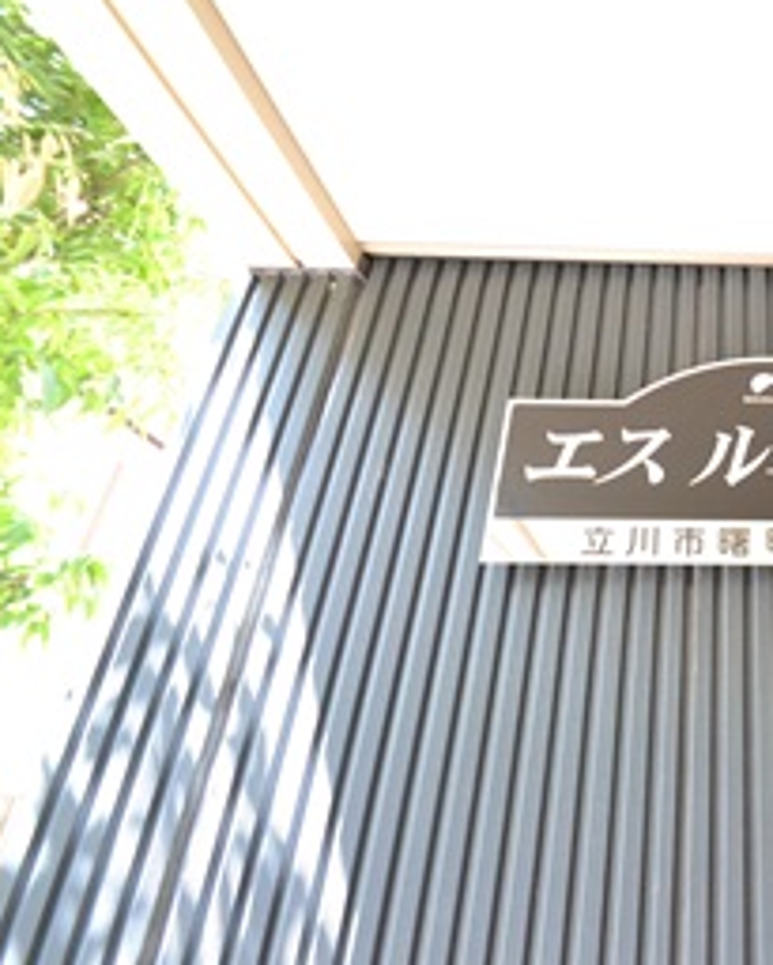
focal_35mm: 22
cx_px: 750
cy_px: 481
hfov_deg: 52.1
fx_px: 629
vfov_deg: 75.0
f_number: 6.3
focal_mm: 10
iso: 3200
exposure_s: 1/160
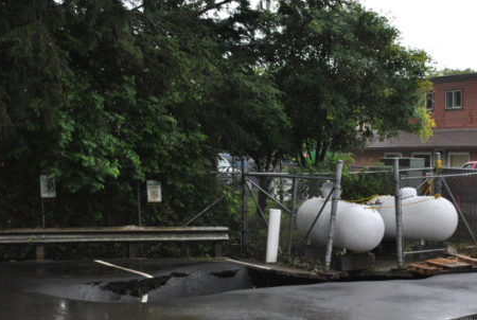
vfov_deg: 15.1
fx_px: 1208
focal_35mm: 91
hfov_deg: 22.3
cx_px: 287
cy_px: 221
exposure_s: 1/250
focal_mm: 42
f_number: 8
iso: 400
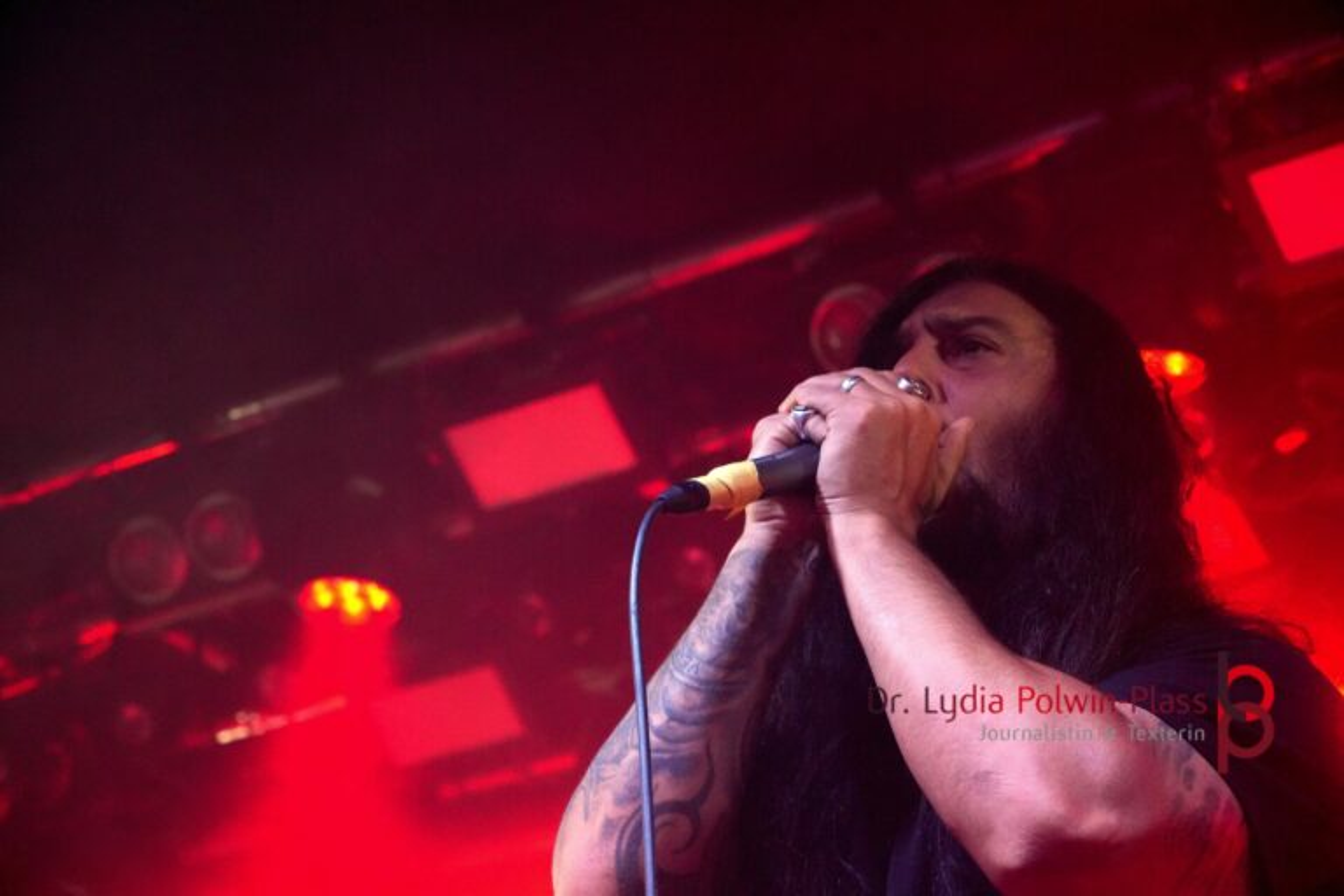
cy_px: 448
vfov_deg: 15.7
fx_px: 3248
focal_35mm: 87
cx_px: 672
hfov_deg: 23.4
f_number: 4.5
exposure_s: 1/80
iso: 6400
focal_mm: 58
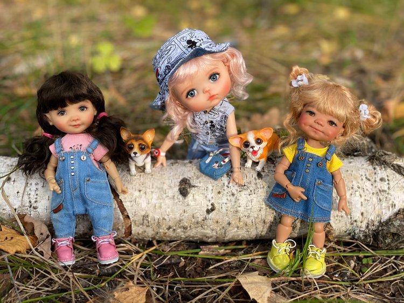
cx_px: 202
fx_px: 607
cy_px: 152
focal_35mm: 52
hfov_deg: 36.8
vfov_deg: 28.0
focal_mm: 6
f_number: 2
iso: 20
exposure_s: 1/122
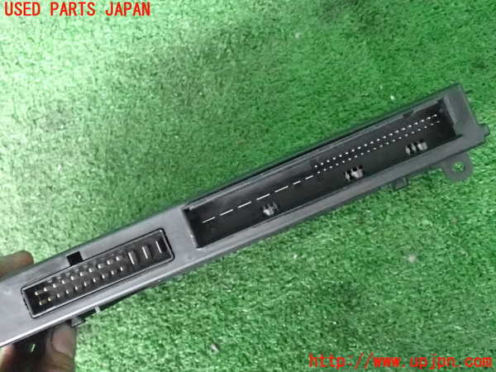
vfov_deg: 29.1
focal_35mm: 50
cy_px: 186
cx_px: 248
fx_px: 716
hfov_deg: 38.2
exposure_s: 1/160
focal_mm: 9.01
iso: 6400
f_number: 3.2
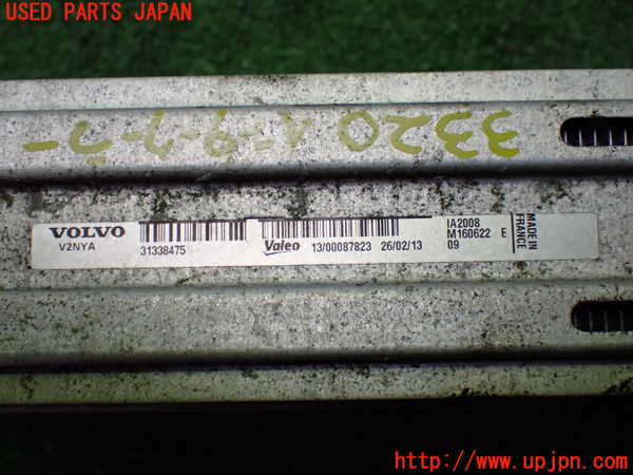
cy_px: 238
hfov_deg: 38.2
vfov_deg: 29.1
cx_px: 316
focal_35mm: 50
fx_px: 914
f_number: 3.2
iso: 640
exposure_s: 1/200
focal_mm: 9.01
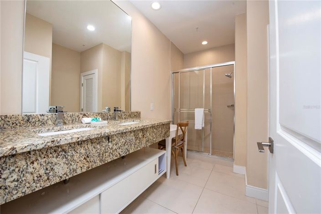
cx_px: 160
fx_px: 125
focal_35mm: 14
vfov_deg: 81.2
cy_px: 107
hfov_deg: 104.3
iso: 500
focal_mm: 14
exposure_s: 1/10
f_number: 10
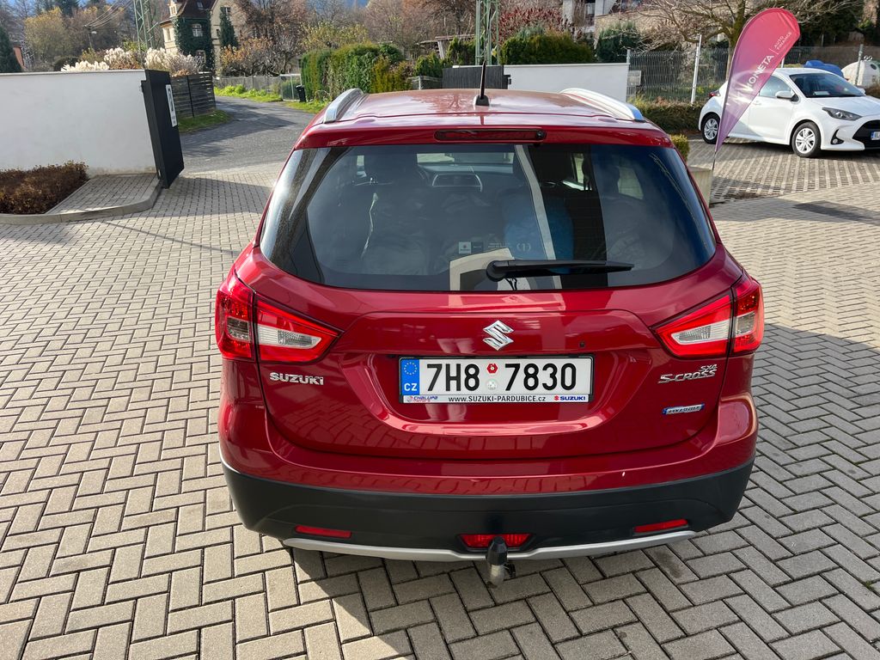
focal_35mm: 26
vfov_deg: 53.1
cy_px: 330
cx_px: 440
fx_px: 661
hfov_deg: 67.3
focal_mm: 5.1
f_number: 1.6
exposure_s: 1/1175
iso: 50
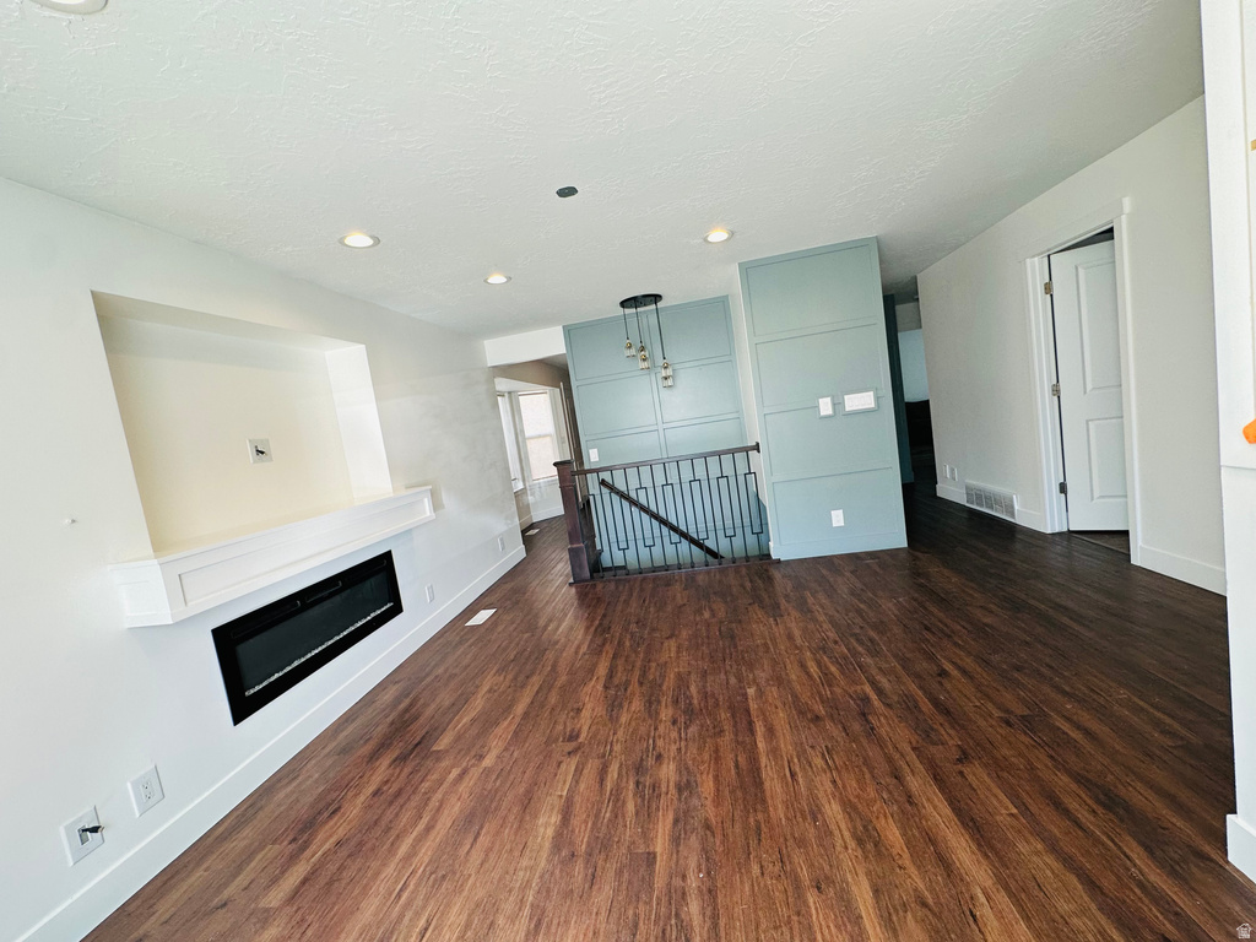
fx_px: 508
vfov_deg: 85.7
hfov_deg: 102.1
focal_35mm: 14
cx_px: 628
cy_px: 471
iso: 100
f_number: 2.2
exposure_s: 1/120
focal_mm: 2.22
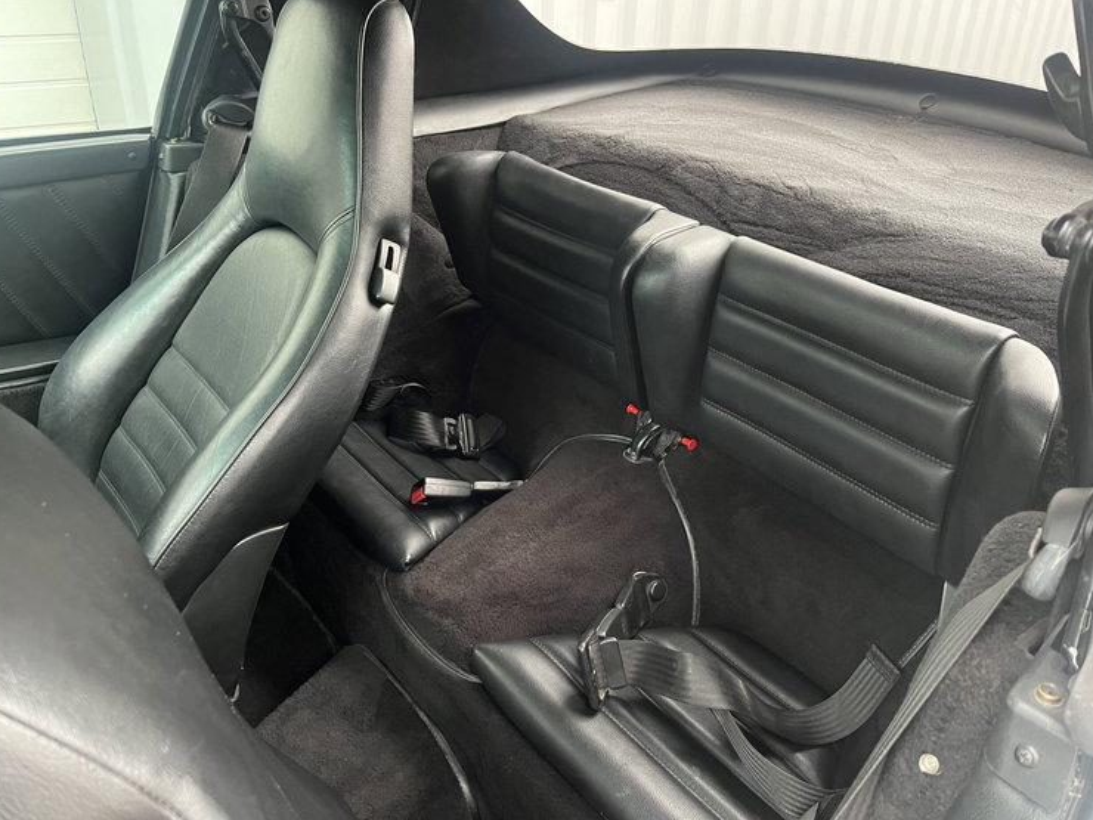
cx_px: 549
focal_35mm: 27
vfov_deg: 51.3
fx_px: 853
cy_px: 397
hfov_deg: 65.3
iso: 400
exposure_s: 1/60
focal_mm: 5.1
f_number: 1.6
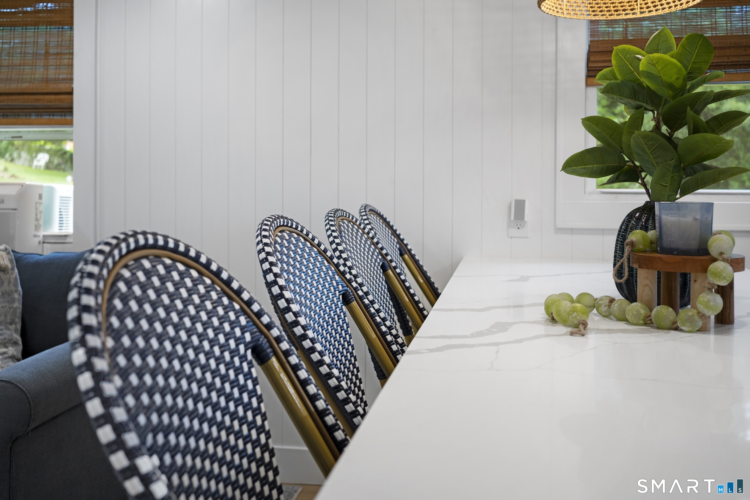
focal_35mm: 35
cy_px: 250
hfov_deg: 54.4
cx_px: 375
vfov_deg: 37.9
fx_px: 729
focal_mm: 35
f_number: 4.5
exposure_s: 1/40
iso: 500
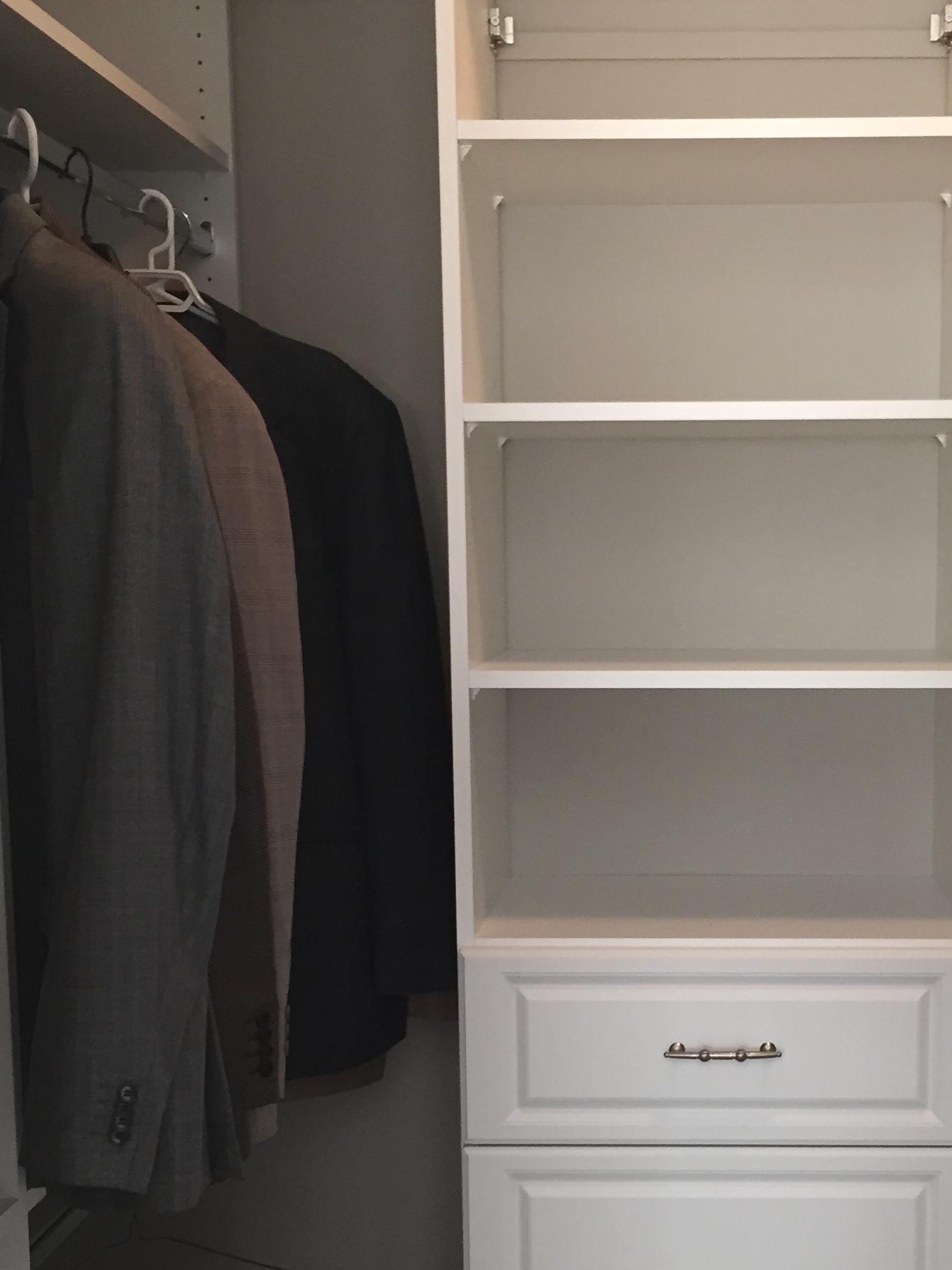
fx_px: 1907
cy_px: 833
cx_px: 687
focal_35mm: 52
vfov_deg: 36.5
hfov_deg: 27.7
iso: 125
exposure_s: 1/30
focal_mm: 4.15
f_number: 2.2
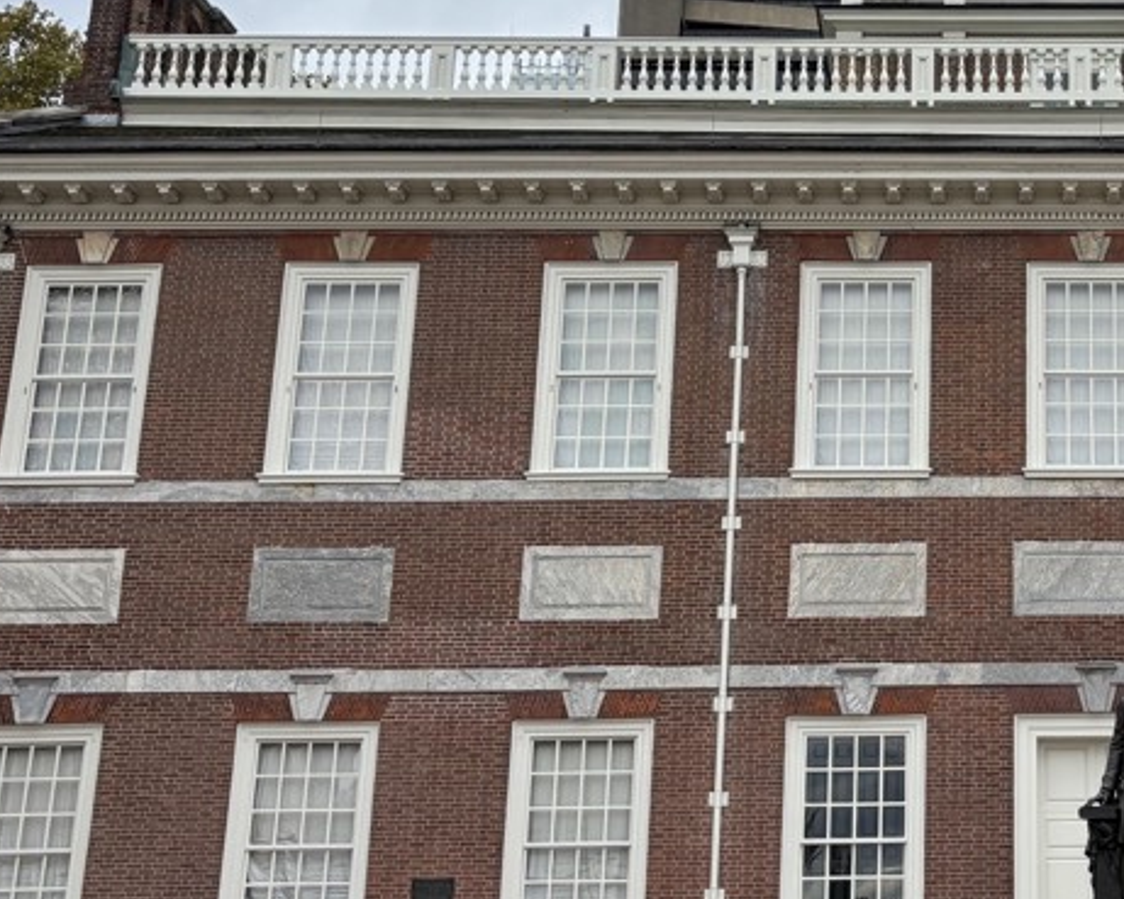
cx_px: 1075
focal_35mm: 66
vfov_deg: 23.0
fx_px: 2196
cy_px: 270
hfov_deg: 27.4
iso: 50
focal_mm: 5.96
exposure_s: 1/2105
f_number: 1.6
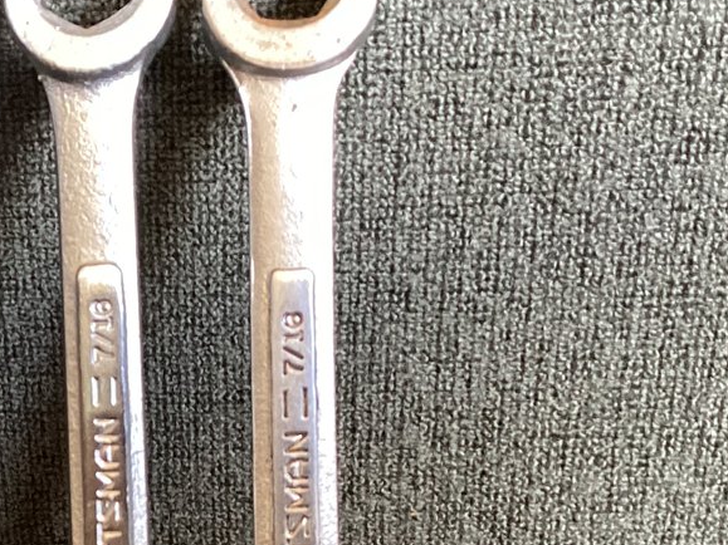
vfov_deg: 17.9
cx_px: -21
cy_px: 493
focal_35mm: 81
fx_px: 1703
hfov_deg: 23.0
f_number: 2.4
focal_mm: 3.3
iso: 320
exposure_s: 1/50
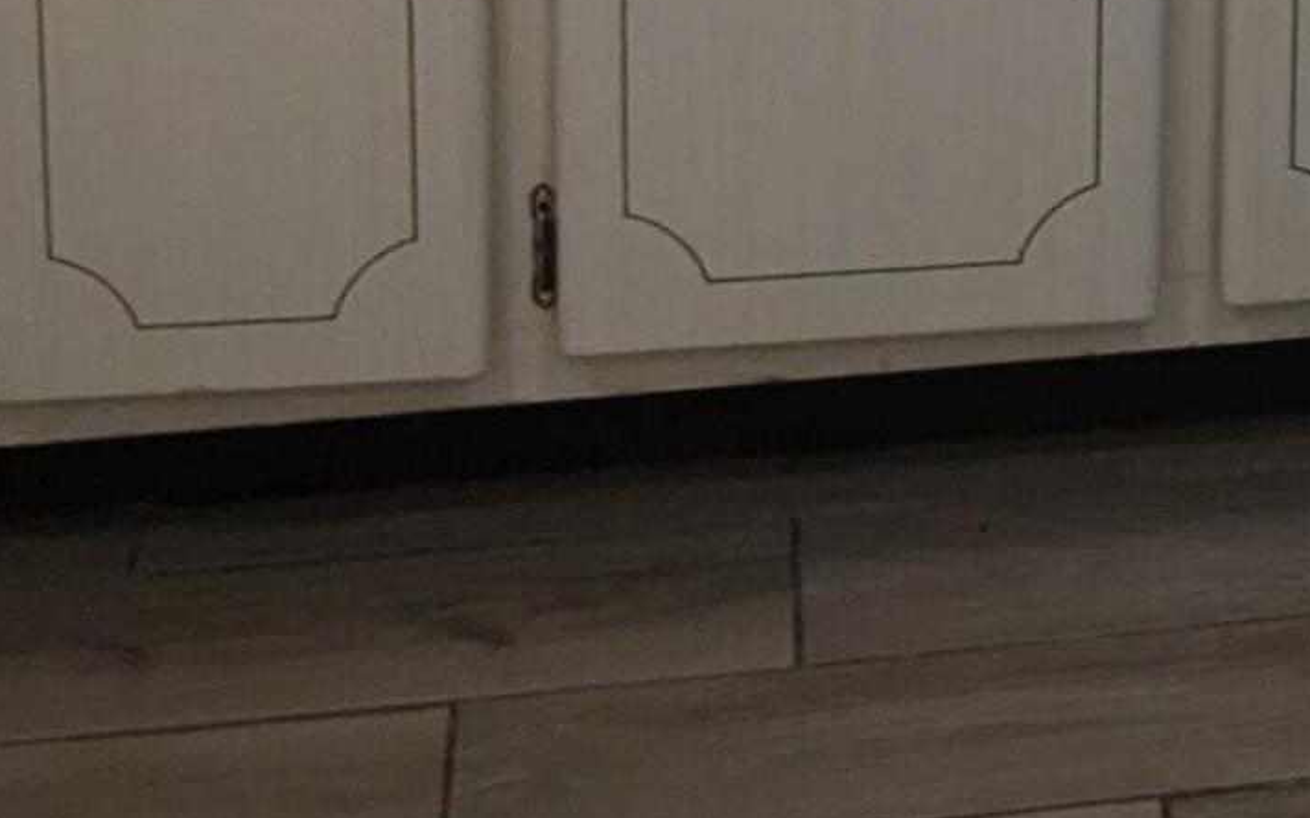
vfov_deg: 10.0
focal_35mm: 116
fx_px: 4140
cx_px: 1760
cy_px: -1074
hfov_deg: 16.8
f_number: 1.73
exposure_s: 1/120
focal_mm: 4.38
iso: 204
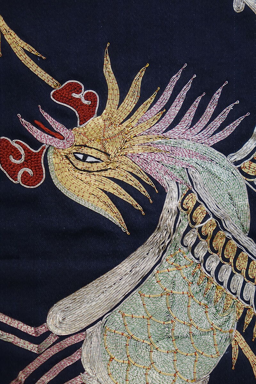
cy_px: 192
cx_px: 128
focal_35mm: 175
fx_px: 1867
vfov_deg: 11.7
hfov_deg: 7.8
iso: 640
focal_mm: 64.09
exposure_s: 1/200
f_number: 2.8
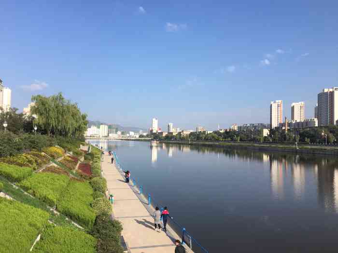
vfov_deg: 48.2
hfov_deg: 61.7
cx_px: 169
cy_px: 126
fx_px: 283
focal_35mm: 29
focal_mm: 4.15
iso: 25
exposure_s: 1/1326
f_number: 2.2
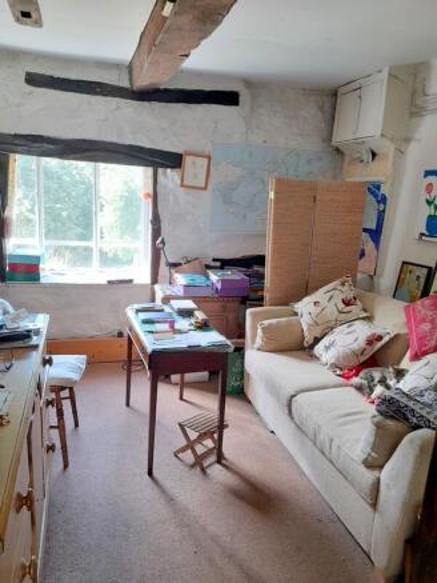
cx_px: 218
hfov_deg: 54.9
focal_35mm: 25
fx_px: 421
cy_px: 292
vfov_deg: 69.4
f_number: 2
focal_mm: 4.6
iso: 200
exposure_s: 1/60
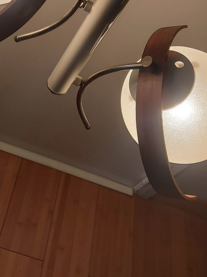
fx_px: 359
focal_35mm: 45
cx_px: 79
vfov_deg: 39.6
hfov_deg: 32.1
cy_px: 39
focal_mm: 5.23
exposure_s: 1/50
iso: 40
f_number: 1.8
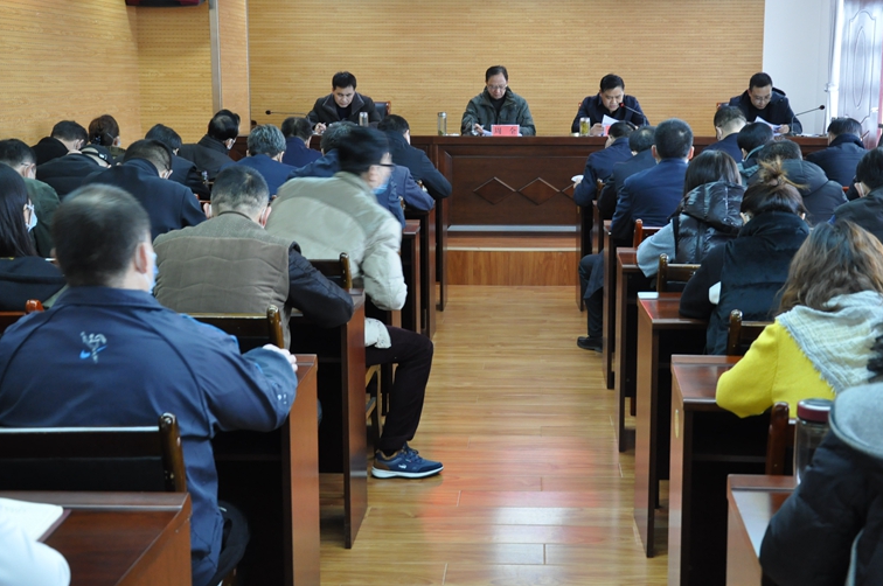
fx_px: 1225
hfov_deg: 39.6
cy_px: 253
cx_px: 499
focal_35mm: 50
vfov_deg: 26.9
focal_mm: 28
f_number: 4
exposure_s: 1/30
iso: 900
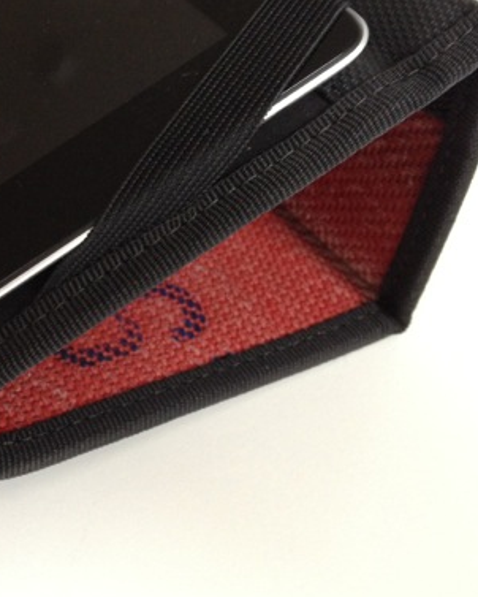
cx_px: 78
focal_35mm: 58
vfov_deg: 32.4
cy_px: 250
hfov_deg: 25.7
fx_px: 1025
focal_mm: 4.28
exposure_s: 1/20
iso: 200
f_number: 2.4
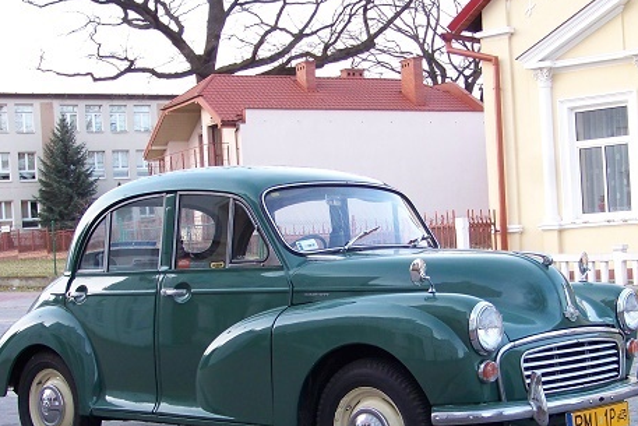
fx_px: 1188
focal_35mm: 67
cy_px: 293
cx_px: 332
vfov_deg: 20.2
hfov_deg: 30.1
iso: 200
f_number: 3.2
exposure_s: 1/160
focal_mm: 9.36
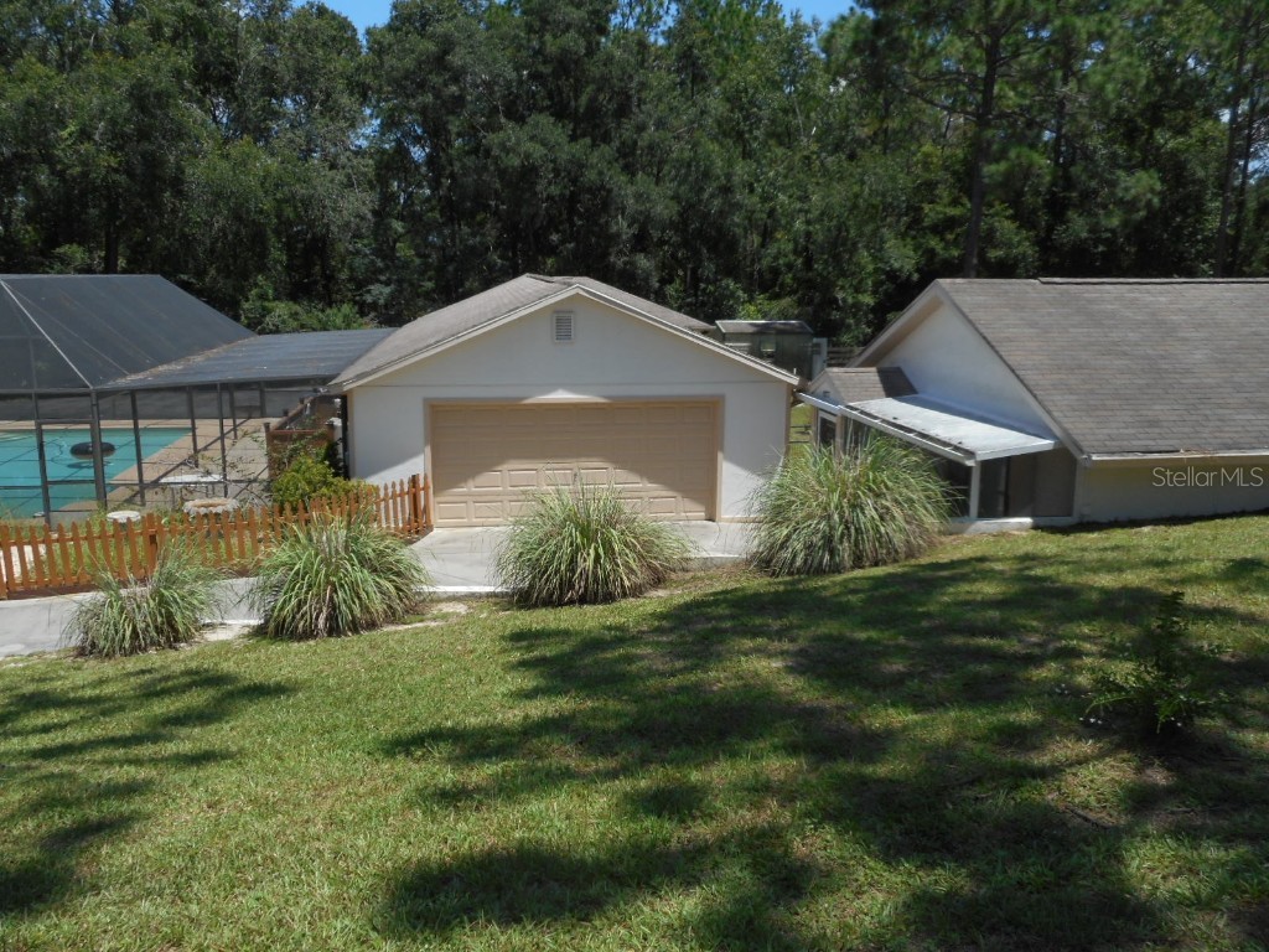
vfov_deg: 48.2
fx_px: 1063
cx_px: 634
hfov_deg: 61.7
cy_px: 476
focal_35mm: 29
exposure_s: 1/640
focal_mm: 5.2
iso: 80
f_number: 4
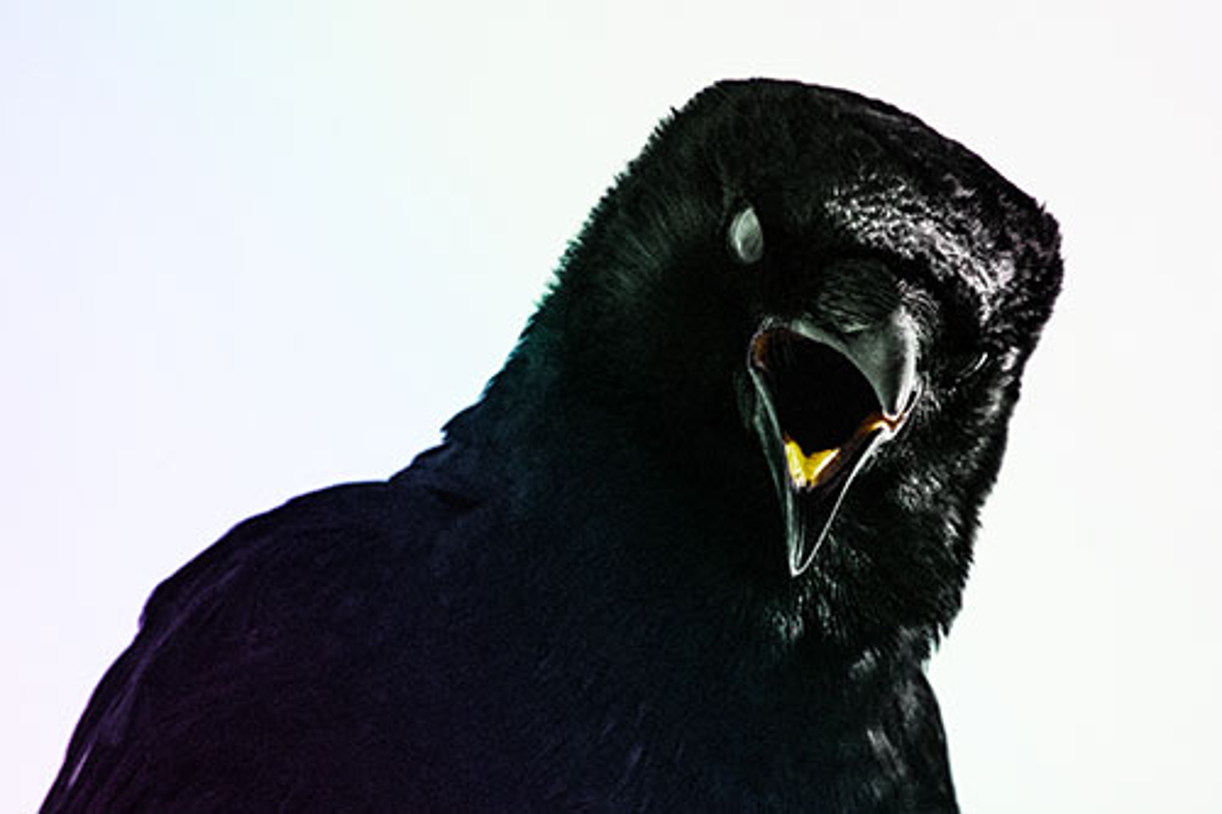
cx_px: 611
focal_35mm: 1200
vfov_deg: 1.1
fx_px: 40718
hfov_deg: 1.7
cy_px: 407
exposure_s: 1/3200
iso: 3200
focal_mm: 1200
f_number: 13
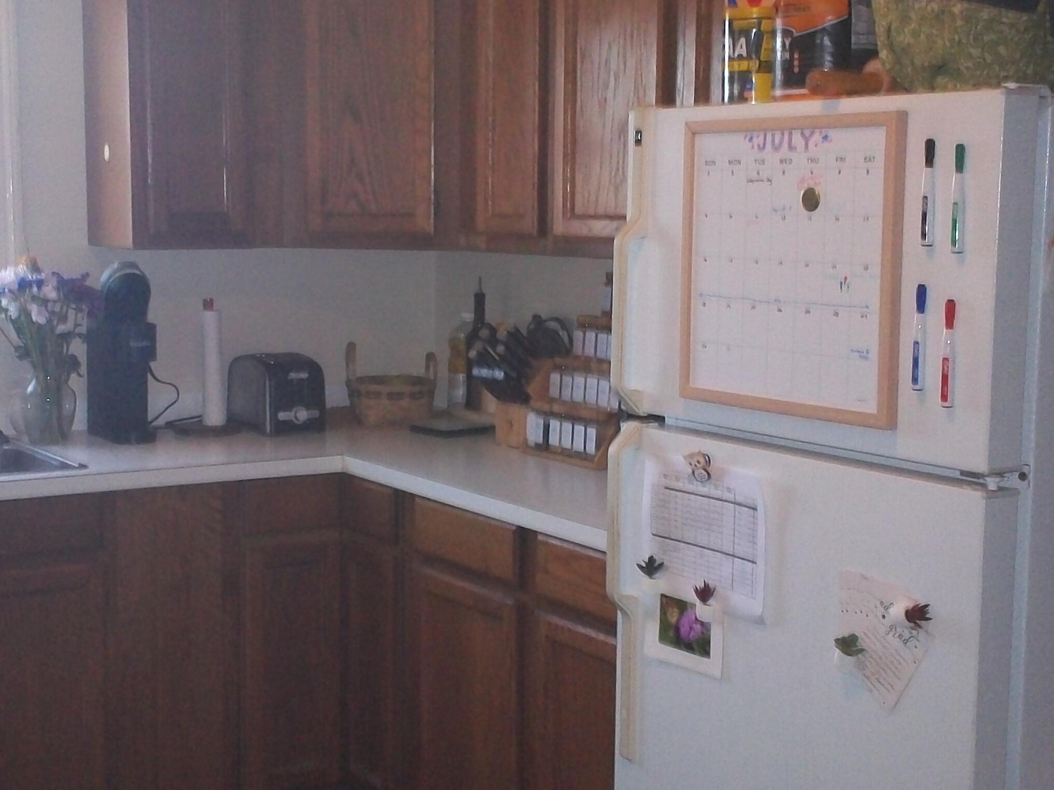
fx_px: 1705
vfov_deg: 26.1
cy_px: 390
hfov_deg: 34.3
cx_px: 442
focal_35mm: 56
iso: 250
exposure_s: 1/30
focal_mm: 6.3
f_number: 4.5
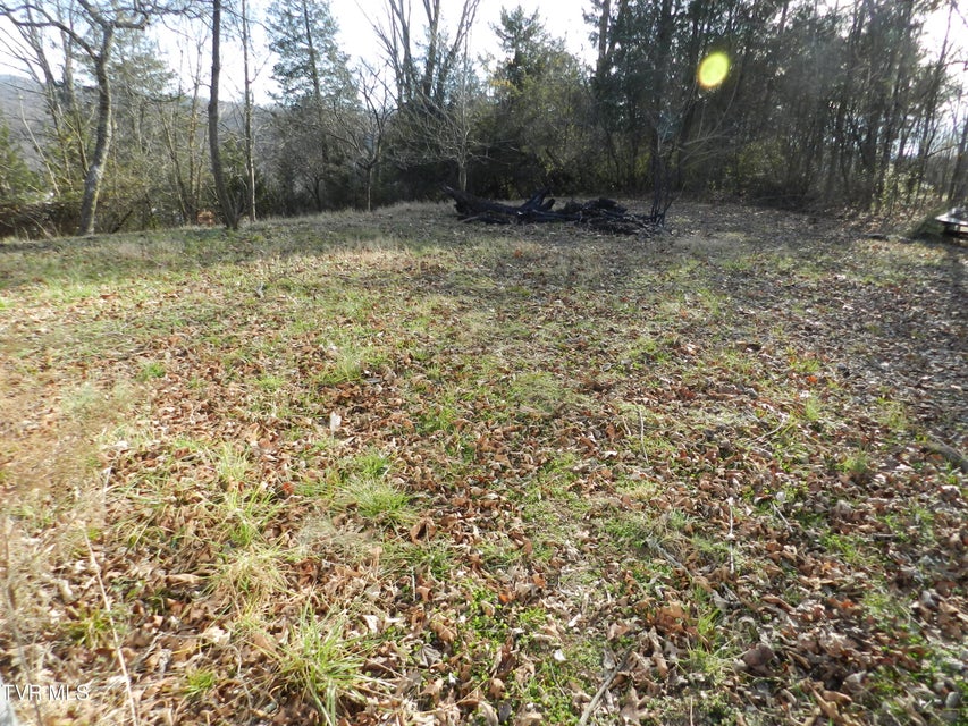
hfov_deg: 73.9
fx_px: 643
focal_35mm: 23
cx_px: 484
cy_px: 363
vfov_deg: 58.9
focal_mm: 4
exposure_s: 1/400
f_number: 3.4
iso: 160
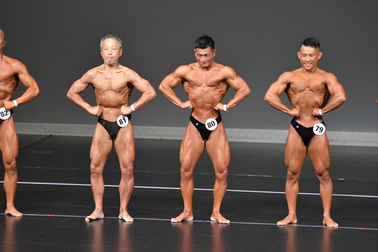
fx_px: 3621
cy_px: 126
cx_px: 189
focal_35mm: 345
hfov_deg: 6.0
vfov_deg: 4.0
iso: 5000
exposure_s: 1/400
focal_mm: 230
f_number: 5.6
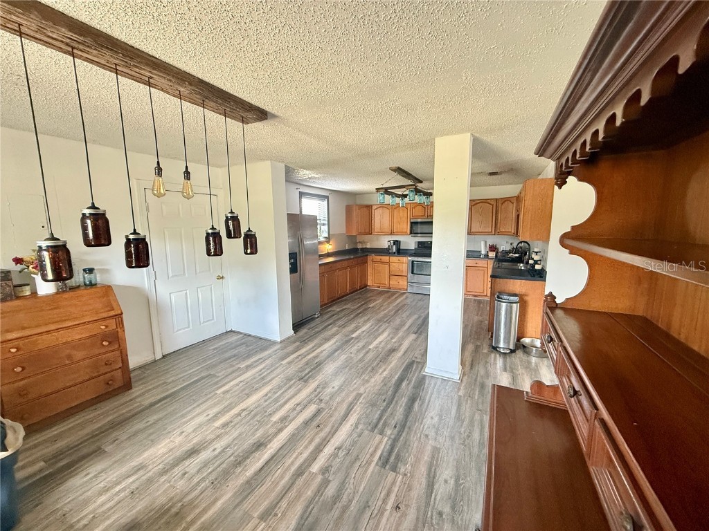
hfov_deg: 102.1
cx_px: 354
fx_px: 287
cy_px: 266
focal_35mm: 14
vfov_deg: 85.7
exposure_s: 1/60
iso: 640
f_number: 2.2
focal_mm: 2.22
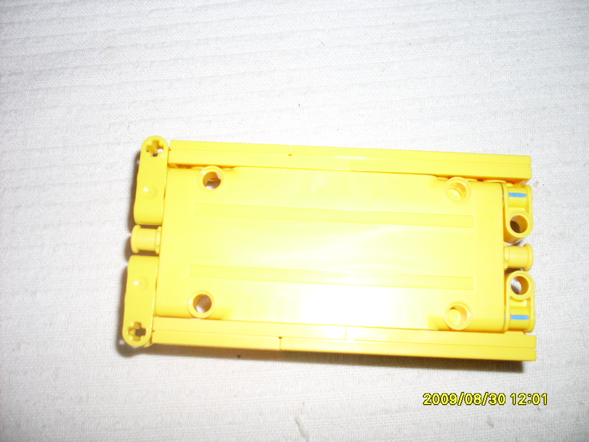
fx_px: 647
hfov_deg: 49.0
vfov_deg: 37.7
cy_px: 221
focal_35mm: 38
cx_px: 294
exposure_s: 1/45
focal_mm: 6.3
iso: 100
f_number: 2.8
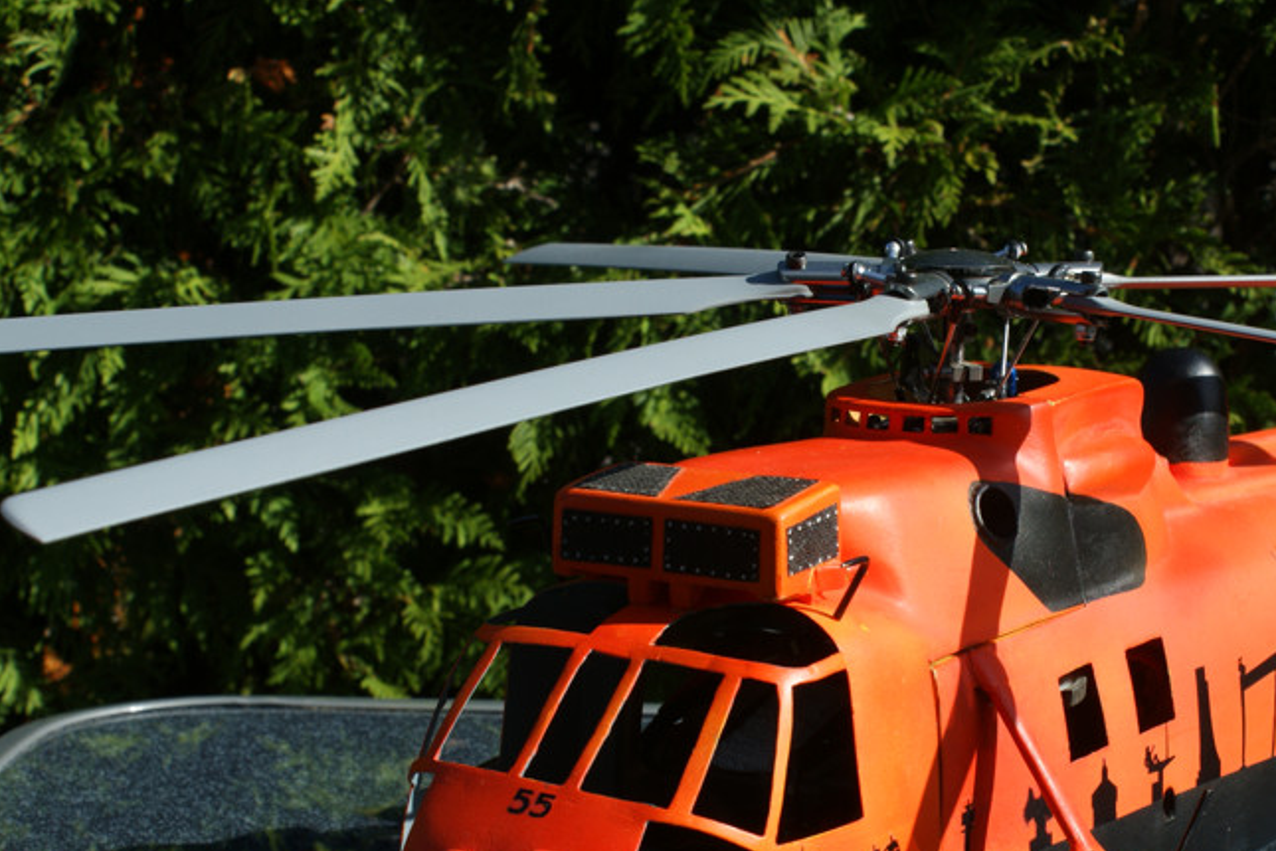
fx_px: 3296
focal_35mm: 93
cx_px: 863
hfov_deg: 21.8
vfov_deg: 14.7
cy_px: 606
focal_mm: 40
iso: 100
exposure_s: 1/125
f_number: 13
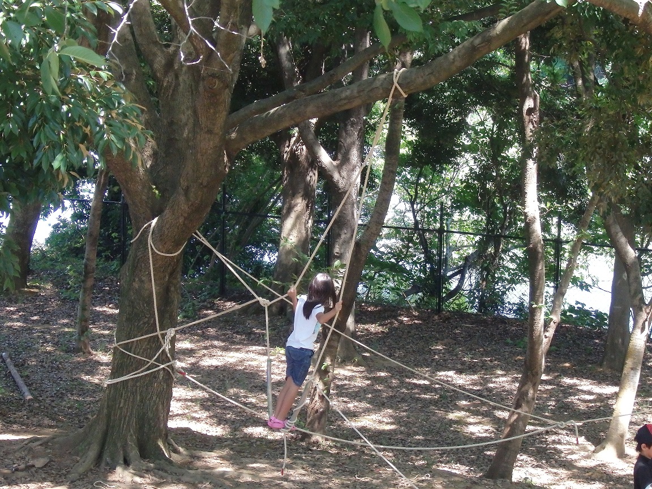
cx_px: 326
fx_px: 1827
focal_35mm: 97
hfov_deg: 20.2
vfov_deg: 15.2
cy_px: 244
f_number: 4.9
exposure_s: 1/160
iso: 800
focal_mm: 17.3
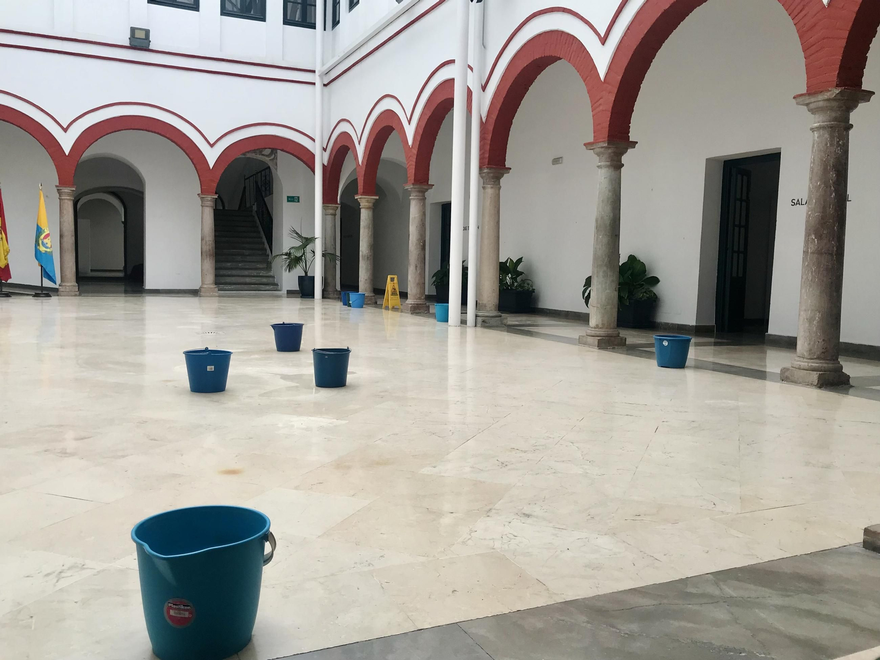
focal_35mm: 28
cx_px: 440
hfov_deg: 63.4
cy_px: 330
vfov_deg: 49.7
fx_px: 712
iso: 20
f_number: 1.8
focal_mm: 3.99
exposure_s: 1/232
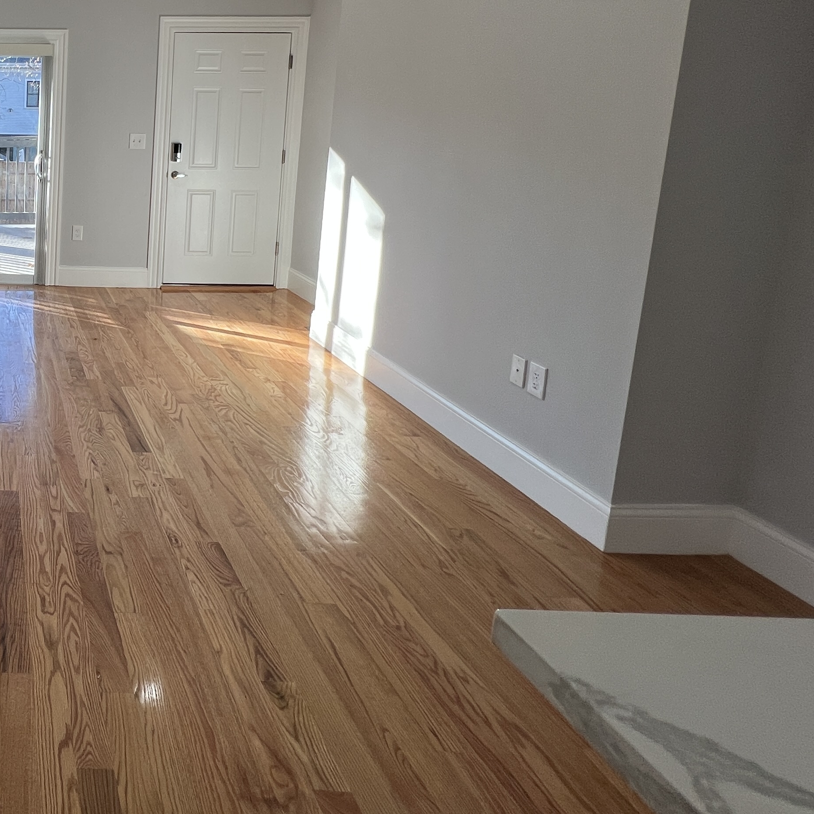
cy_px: 214
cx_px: -33
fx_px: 665
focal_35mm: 25
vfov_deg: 59.9
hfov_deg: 49.0
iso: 40
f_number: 1.8
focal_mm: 1.57
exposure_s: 1/120
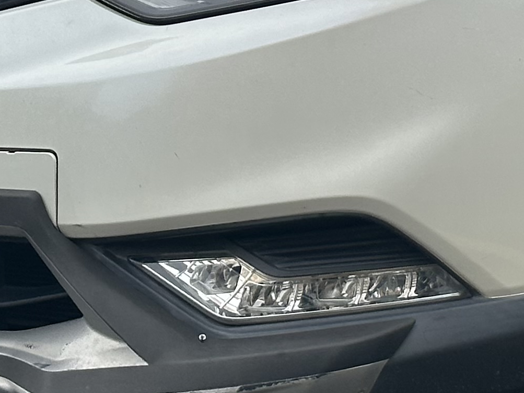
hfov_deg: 10.2
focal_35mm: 193
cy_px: -192
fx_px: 2921
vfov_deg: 7.6
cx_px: 445
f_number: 1.78
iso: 64
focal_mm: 6.86
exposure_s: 1/2597
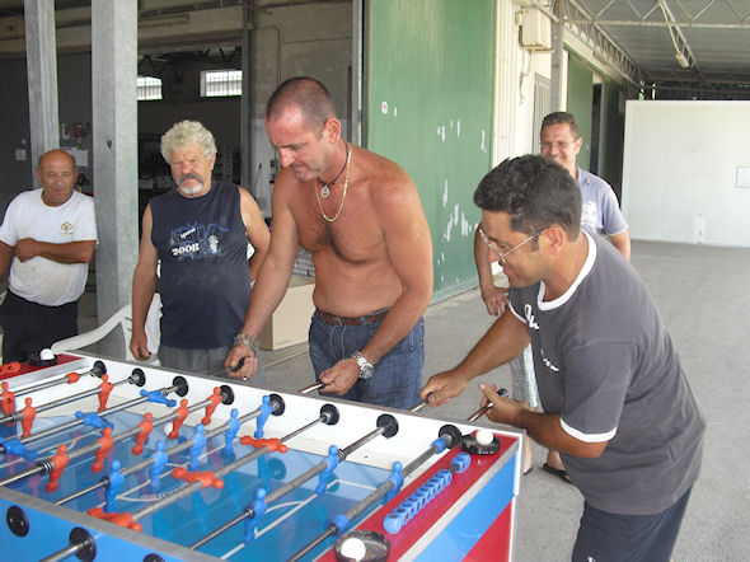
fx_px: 780
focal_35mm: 36
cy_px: 281
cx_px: 375
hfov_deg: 51.4
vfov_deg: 39.6
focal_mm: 6.3
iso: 100
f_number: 3.1
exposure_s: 1/200
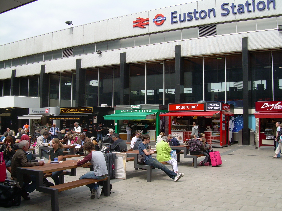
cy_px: 106
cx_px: 141
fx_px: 310
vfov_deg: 37.7
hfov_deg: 49.0
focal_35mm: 38
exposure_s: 1/324
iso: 50
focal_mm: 6.3
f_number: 4.6
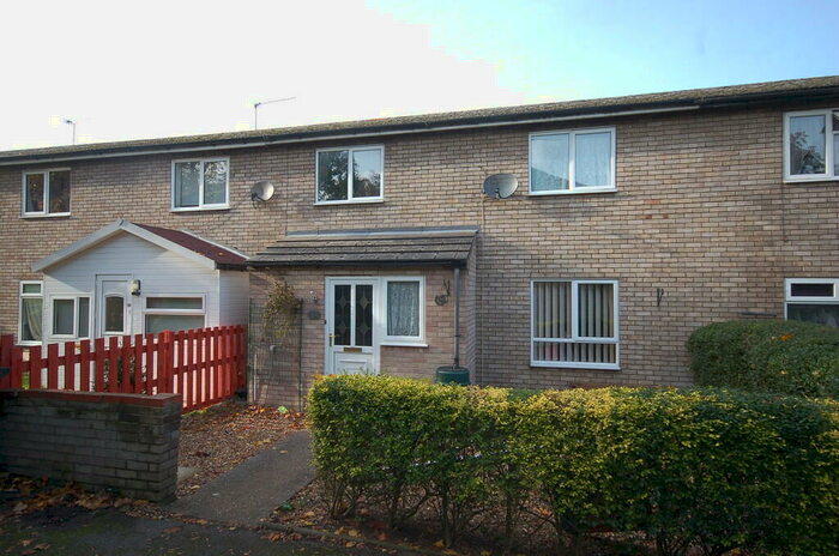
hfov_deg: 73.8
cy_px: 278
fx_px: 558
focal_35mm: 24
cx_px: 420
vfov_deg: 53.0
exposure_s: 1/160
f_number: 6.3
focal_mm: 16
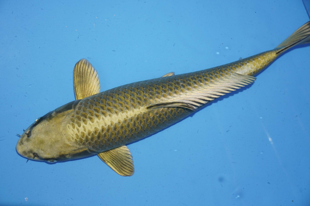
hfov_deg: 36.0
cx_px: 155
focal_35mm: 56
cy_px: 103
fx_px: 477
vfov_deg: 24.4
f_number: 4.5
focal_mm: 37
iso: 1000
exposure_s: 1/160
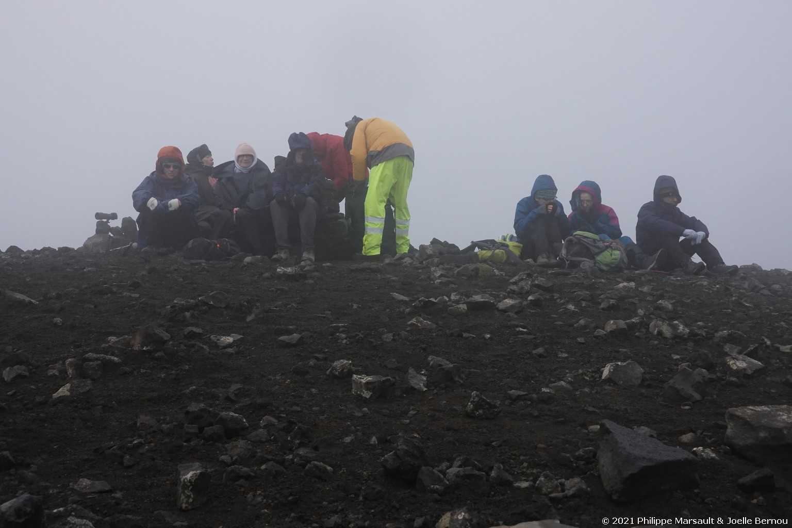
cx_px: 396
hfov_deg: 44.5
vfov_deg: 30.5
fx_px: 968
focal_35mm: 44
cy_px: 264
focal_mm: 16.21
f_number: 7.1
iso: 800
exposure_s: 1/1000
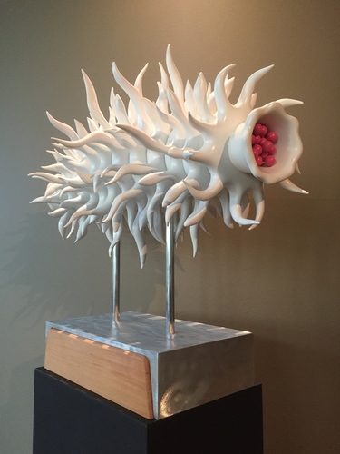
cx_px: 170
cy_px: 227
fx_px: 380
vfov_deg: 61.7
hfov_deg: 48.2
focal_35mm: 29
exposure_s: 1/30
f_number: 2.2
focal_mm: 4.15
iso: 160
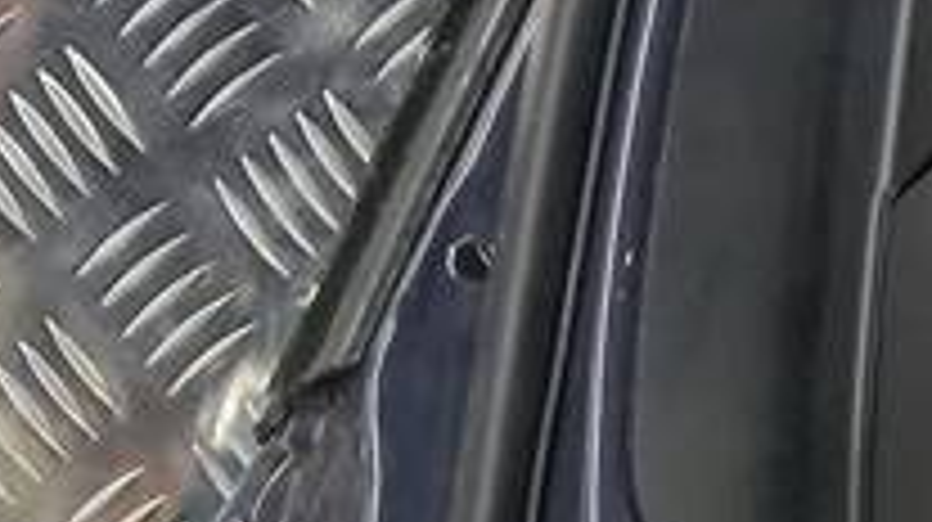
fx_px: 3333
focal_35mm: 135
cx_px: 612
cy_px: 1530
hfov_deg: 15.9
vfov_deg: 7.8
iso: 100
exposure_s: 1/50
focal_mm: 4.6
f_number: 1.8
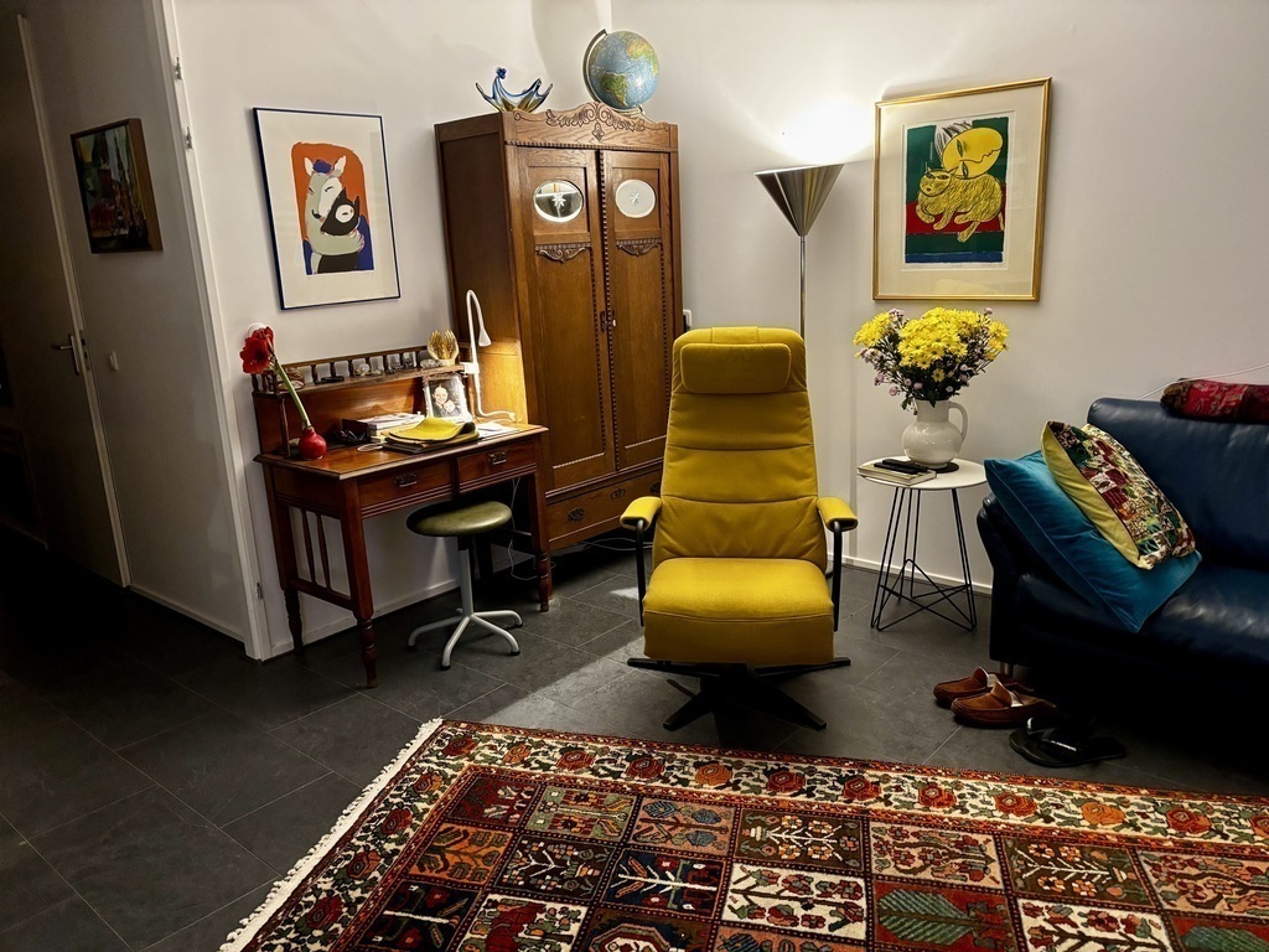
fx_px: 953
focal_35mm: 26
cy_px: 476
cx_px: 634
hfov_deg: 67.3
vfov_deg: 53.1
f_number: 1.6
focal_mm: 5.96
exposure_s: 1/33
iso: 500
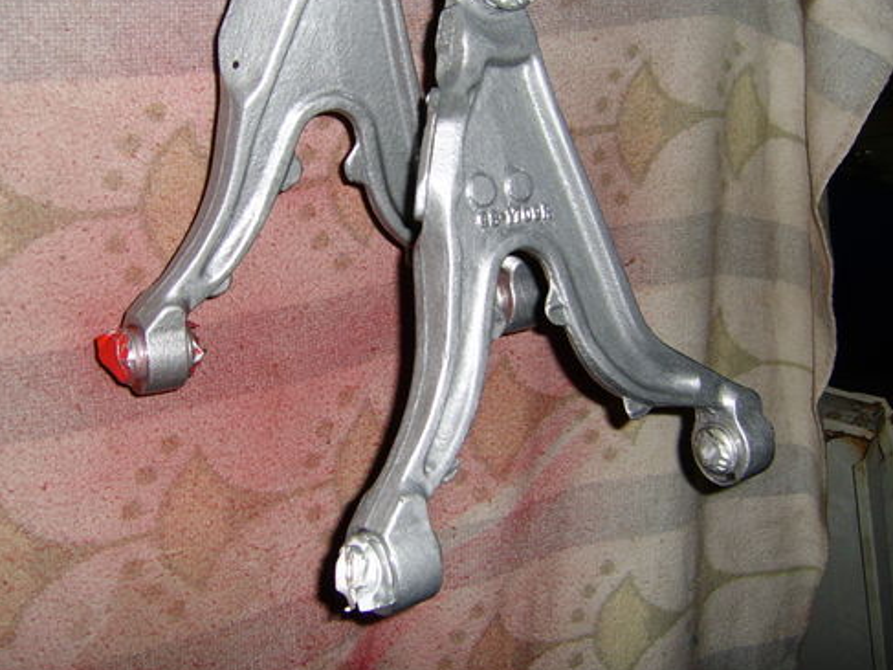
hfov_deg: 41.1
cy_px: 268
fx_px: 1186
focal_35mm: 46
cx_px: 367
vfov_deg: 31.4
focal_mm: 5.95
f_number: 2.8
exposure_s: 1/30
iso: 100
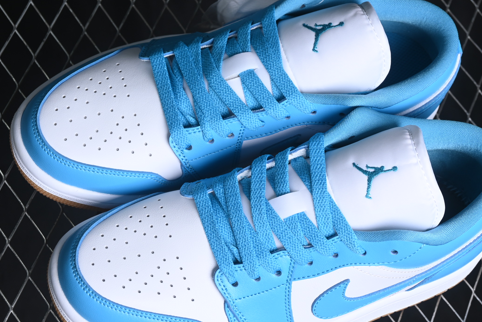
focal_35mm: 101
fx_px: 1352
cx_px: 268
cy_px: 179
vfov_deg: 13.6
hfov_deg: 20.2
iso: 160
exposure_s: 1/80
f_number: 7.1
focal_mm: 50
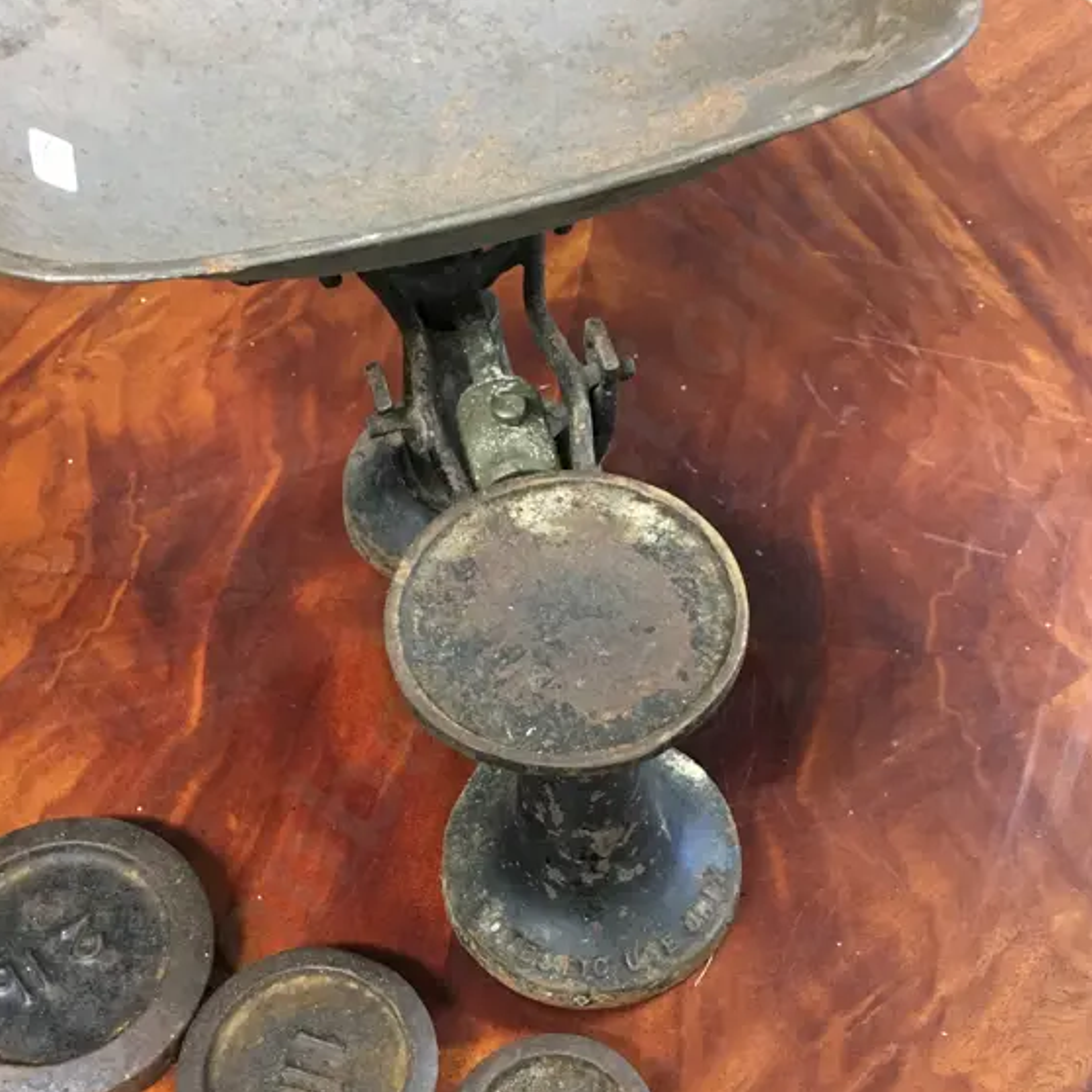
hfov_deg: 36.0
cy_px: 658
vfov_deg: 35.9
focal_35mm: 47
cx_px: 468
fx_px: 1677
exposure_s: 1/20
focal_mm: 4.15
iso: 200
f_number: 2.2
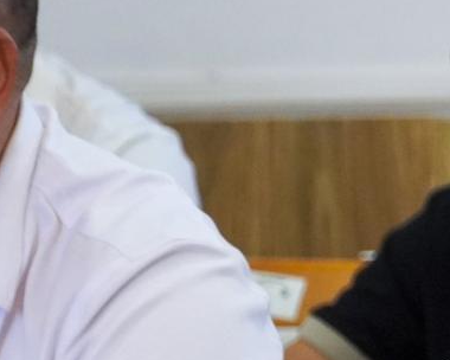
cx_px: 944
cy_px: 210
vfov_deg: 3.3
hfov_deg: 4.1
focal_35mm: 468
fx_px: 6233
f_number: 5.6
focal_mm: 79
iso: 2000
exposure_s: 1/160
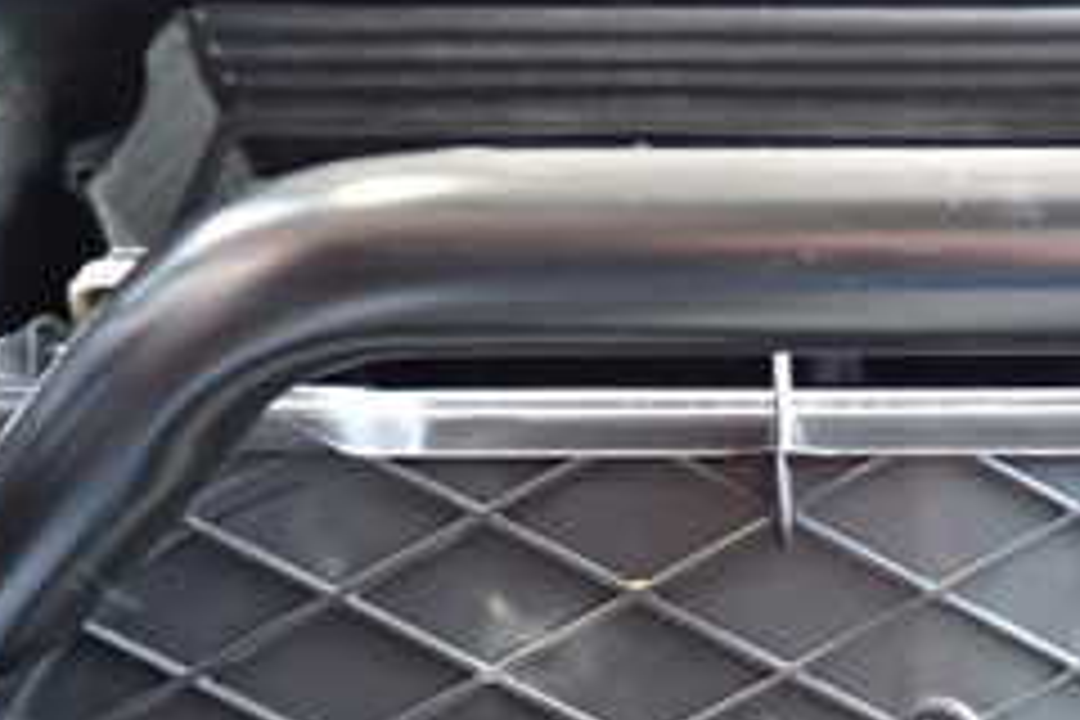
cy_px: 810
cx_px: 994
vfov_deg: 19.9
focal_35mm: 65
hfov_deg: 29.5
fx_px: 1950
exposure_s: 1/30
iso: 400
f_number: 2
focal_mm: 4.5
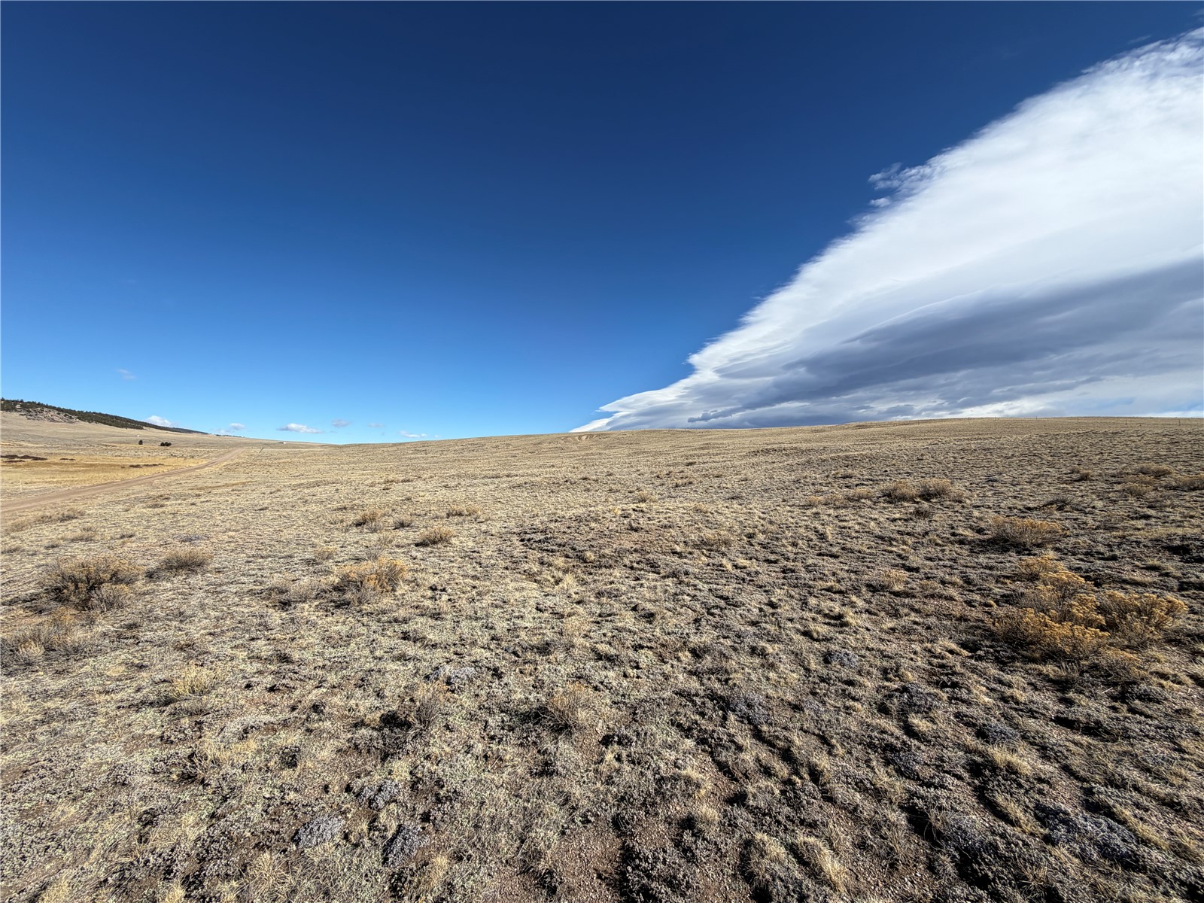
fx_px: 487
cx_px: 602
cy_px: 452
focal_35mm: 14
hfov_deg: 102.1
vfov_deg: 85.7
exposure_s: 1/1087
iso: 20
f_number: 2.2
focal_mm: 2.22
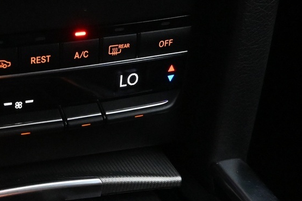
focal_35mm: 70
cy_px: 99
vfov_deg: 19.5
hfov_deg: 27.3
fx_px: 587
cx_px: 3
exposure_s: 1/50
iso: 6400
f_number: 3.5
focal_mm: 16
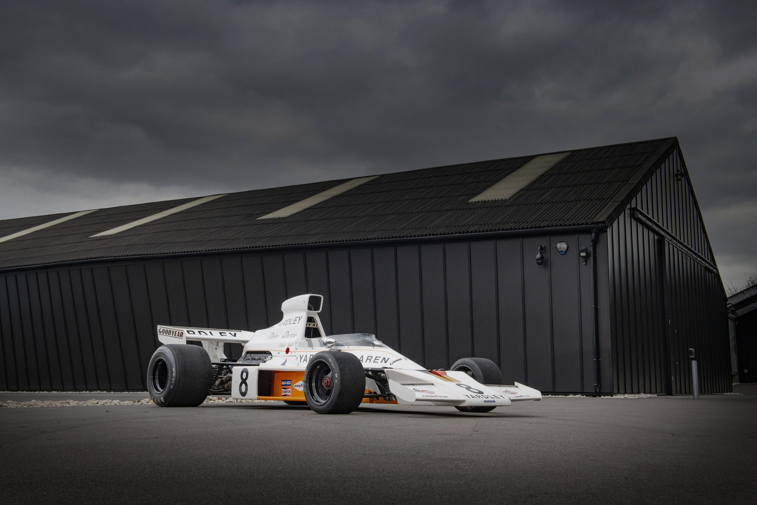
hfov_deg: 46.4
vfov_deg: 31.9
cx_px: 378
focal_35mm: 42
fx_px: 883
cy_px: 252
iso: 1000
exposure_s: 1/80
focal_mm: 42
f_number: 7.1
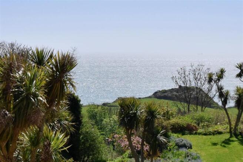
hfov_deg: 61.9
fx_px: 202
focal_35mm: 30
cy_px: 81
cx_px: 122
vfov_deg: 43.6
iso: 400
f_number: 9
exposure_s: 1/2000
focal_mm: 20
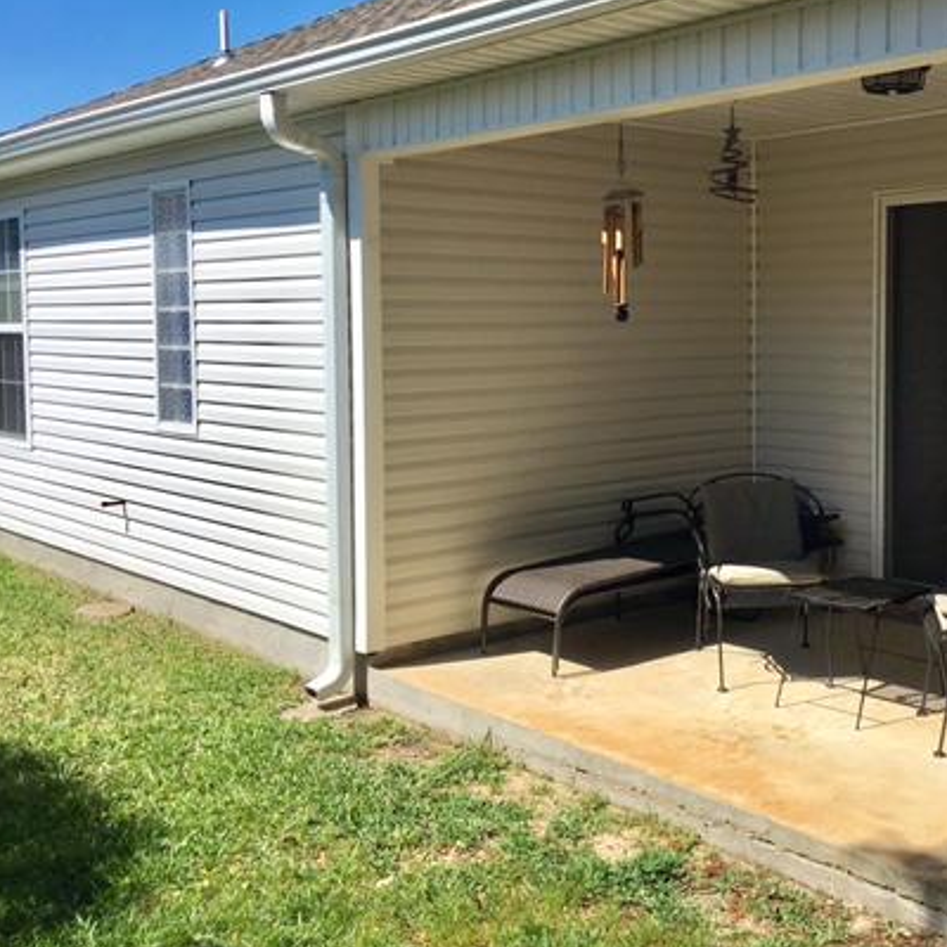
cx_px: 658
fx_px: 1269
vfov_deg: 40.8
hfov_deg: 40.2
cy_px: 388
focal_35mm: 41
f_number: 2.2
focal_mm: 4.15
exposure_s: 1/2404
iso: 25
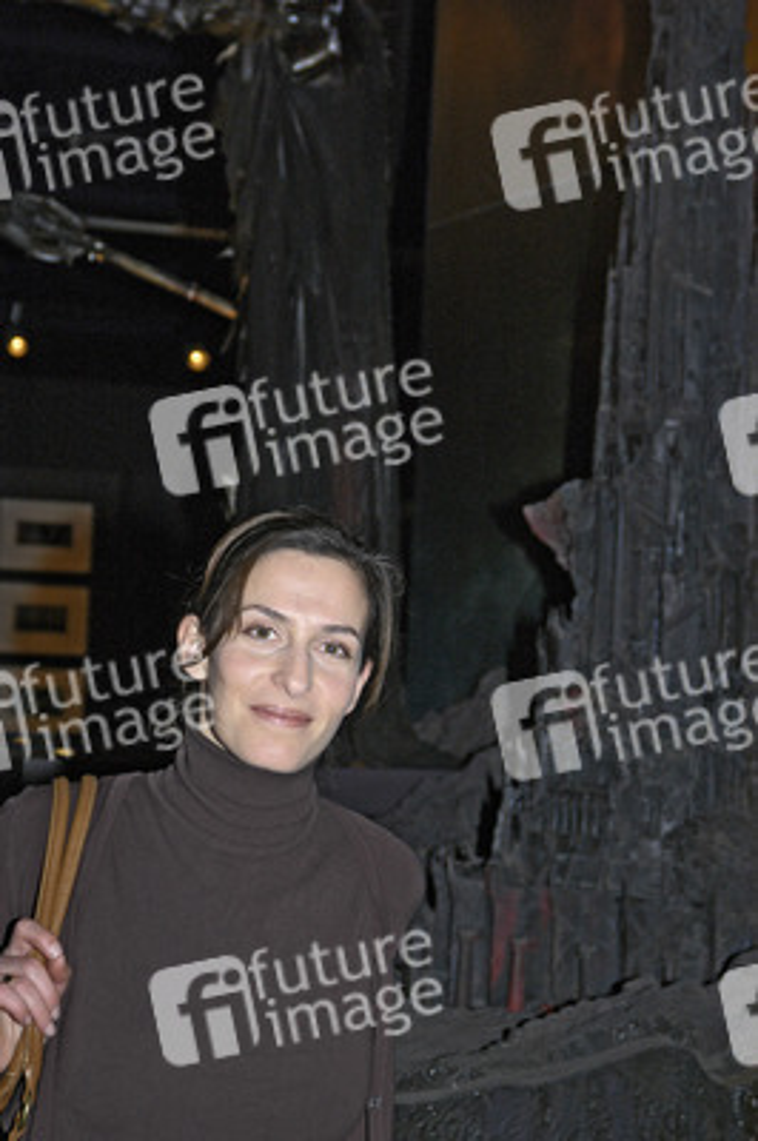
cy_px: 570
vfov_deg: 21.9
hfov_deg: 14.7
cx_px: 379
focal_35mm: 93
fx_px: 2942
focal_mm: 62
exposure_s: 1/60
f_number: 5.6
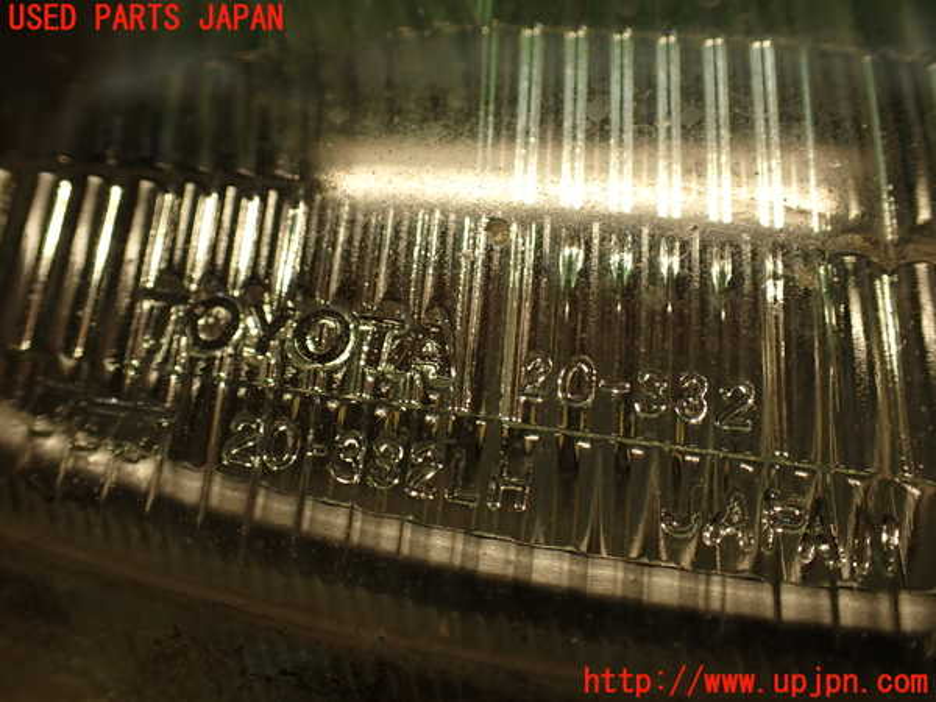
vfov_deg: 44.2
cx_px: 468
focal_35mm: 32
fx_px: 865
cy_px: 351
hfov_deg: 56.8
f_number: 2.4
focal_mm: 5.79
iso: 160
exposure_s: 1/60
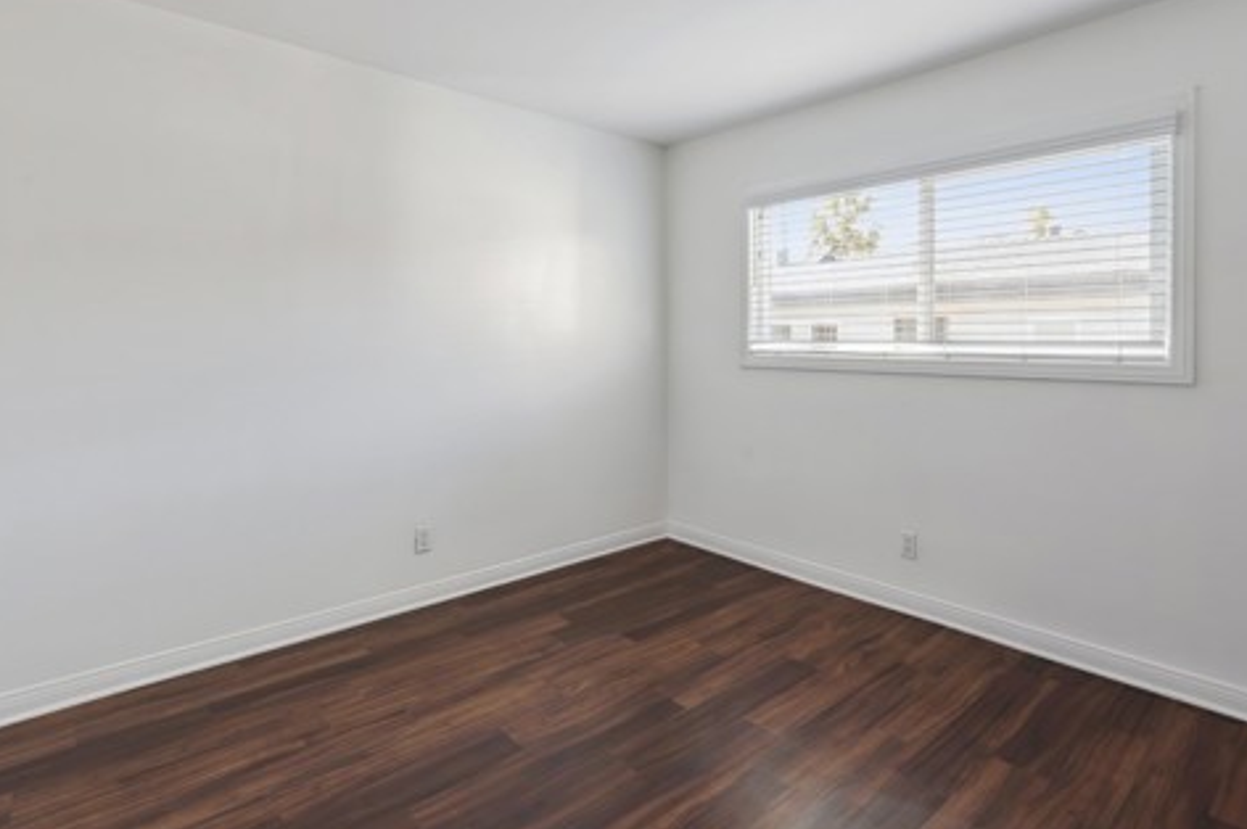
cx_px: 605
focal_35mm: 19
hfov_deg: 86.9
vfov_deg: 64.0
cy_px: 338
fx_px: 658
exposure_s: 1/15
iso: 100
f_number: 10
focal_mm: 14
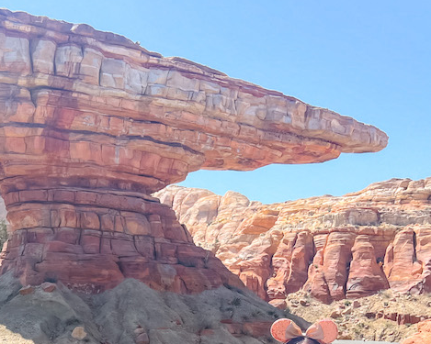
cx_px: 84
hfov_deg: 28.5
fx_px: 829
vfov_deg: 21.9
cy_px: 402
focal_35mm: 65
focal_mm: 5.7
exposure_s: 1/1900
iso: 50
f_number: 1.5
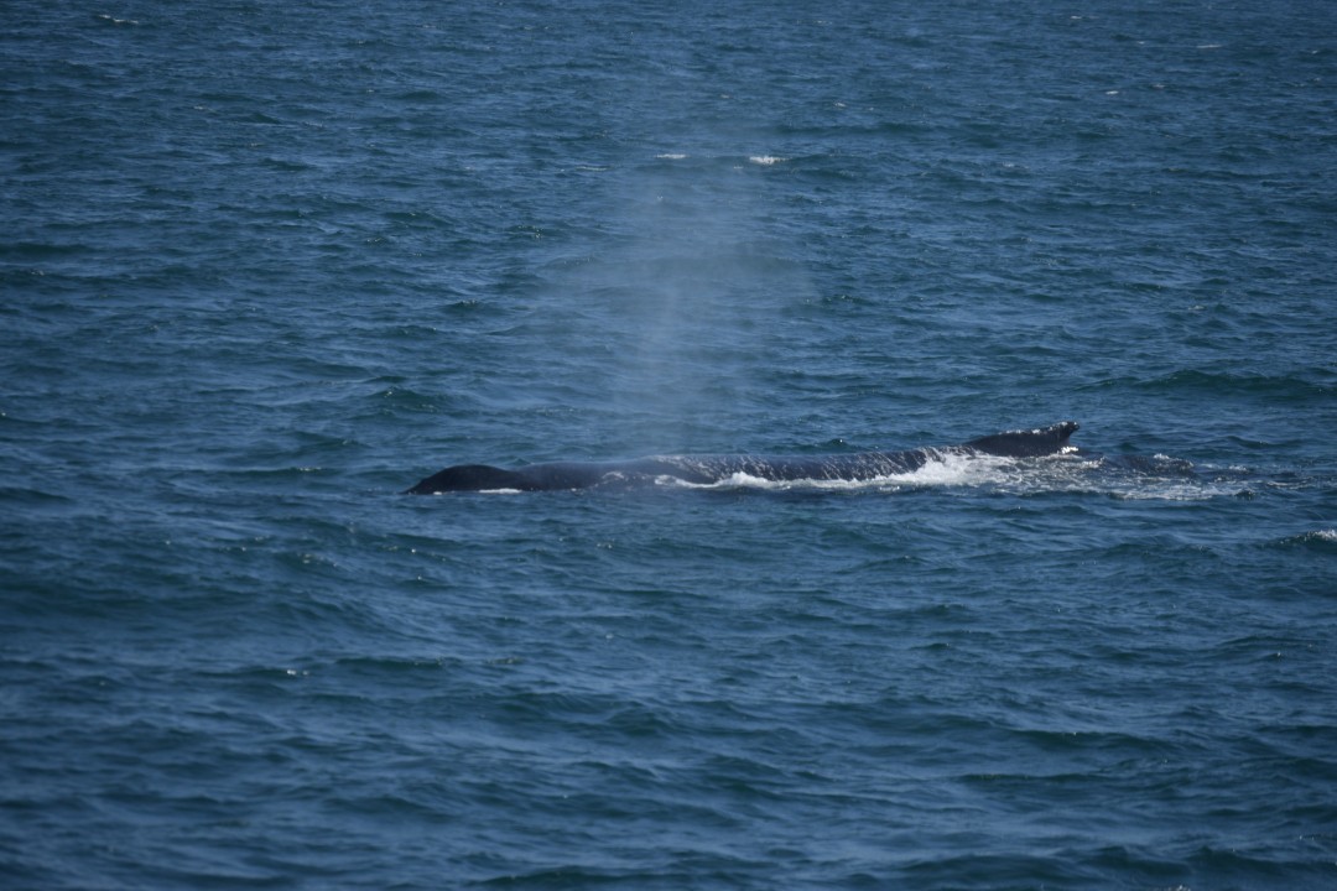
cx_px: 668
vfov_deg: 4.6
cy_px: 446
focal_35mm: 300
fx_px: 11141
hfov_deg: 6.9
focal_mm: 200
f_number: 5.6
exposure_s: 1/1600
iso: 200
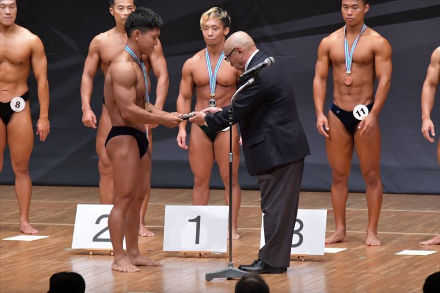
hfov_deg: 6.9
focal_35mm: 300
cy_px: 146
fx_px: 3665
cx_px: 220
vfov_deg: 4.6
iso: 6400
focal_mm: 200
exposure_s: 1/400
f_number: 5.6
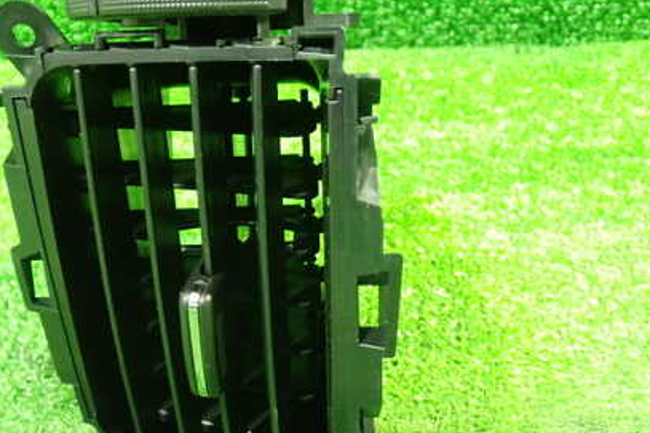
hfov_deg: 42.5
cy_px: 260
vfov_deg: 29.1
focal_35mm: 46
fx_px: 830
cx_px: 259
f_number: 2.3
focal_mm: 5.4
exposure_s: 1/10
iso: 800
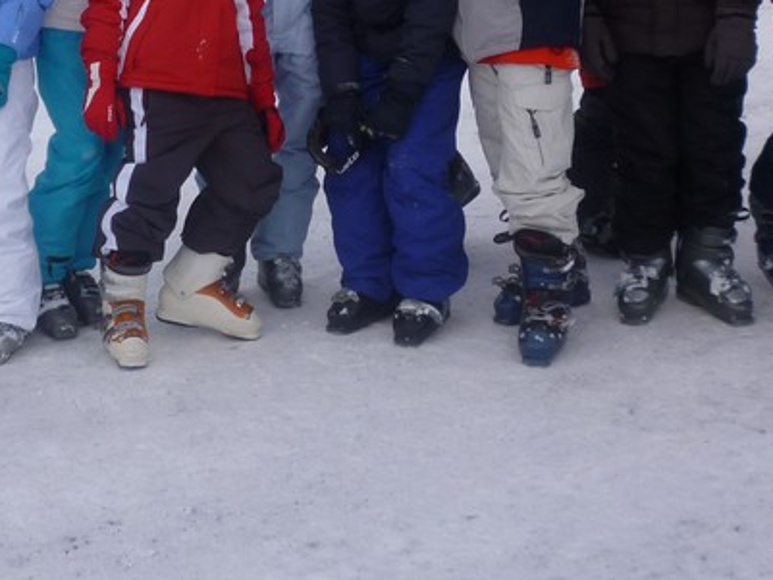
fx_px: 1653
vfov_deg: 19.4
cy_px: 27
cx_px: 245
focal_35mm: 74
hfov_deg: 26.1
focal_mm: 5.2
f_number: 3.3
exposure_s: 1/320
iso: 80
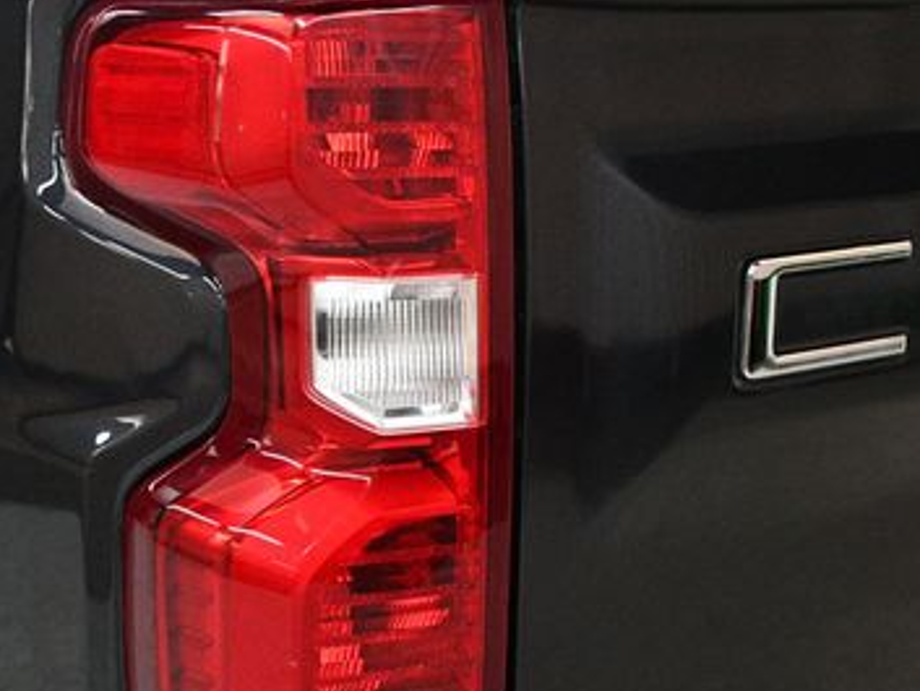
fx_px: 1808
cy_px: 389
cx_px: 367
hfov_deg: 28.5
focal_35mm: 68
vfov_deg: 21.6
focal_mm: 26
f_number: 3.8
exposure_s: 1/125
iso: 3200
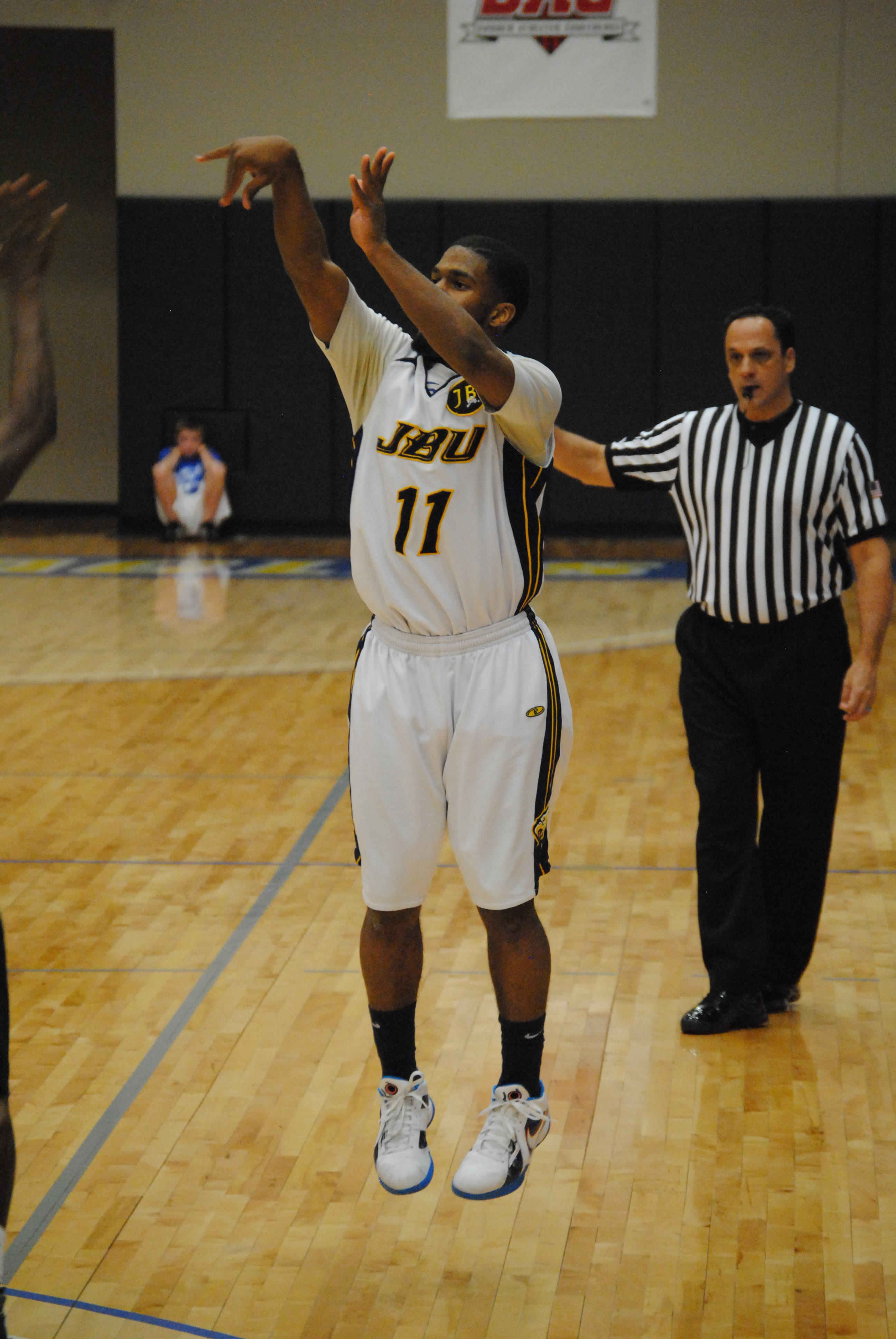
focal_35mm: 180
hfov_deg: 7.7
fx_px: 6700
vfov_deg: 11.4
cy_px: 670
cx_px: 448
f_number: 4.8
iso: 1600
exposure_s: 1/200
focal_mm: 120
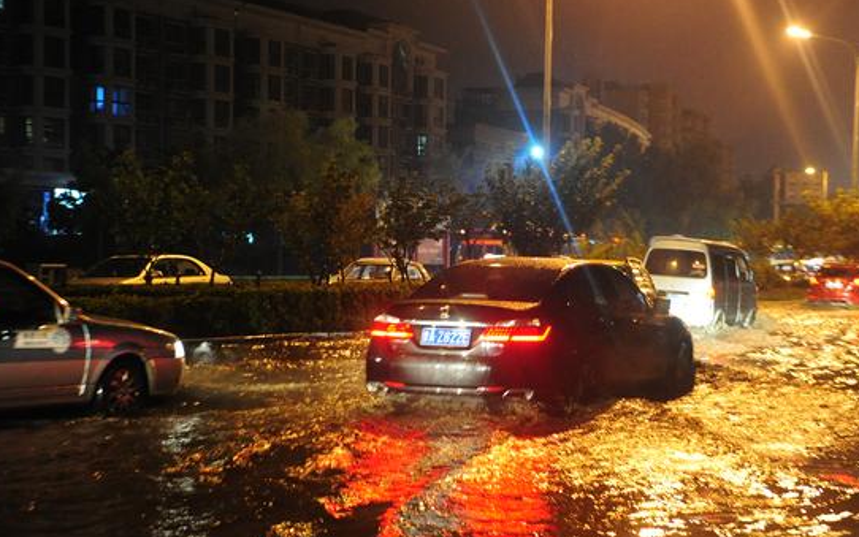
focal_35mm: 71
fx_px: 1662
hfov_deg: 28.9
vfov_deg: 18.4
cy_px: 288
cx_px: 542
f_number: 2.8
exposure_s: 1/50
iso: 4000
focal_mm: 42
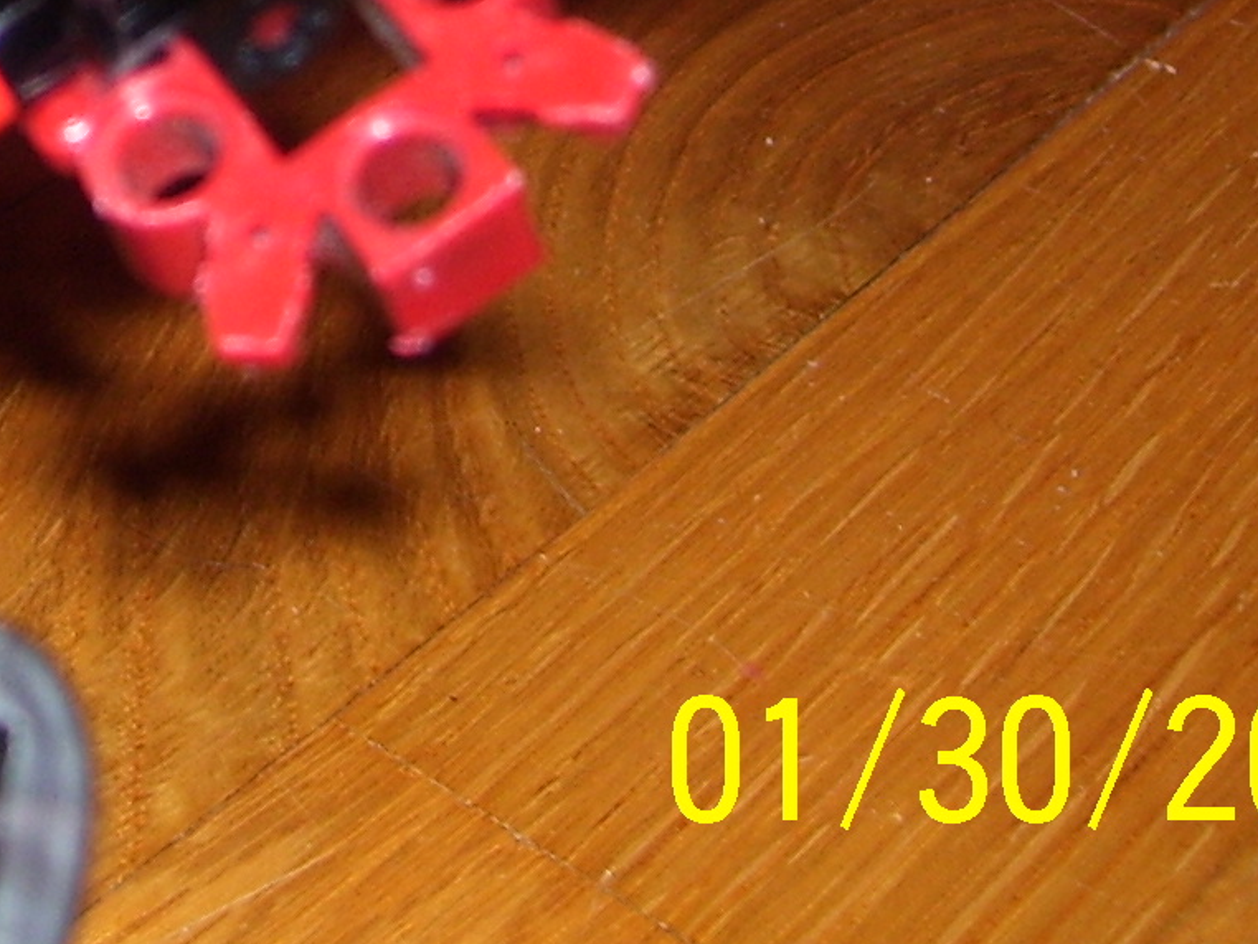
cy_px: -444
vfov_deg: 11.4
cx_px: -421
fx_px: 4544
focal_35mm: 125
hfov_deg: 15.0
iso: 80
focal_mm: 6
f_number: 2.7
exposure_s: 1/45
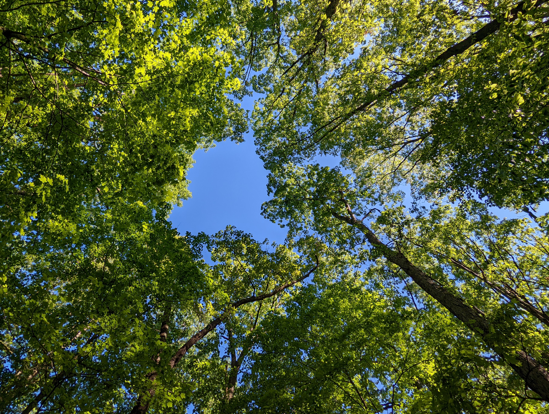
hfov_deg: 87.5
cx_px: 256
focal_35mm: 18
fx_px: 286
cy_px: 187
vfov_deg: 71.6
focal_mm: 2.35
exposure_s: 1/581
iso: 43
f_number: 2.2
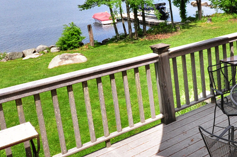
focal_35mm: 45
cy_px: 16
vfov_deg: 28.6
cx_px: 245
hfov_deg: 38.1
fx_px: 296
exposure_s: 1/500
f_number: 7.1
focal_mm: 10
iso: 320
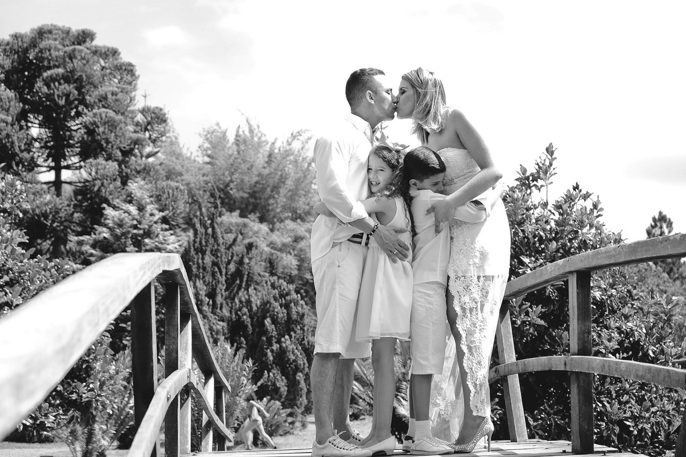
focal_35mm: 79
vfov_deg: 17.3
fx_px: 1505
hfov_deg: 25.7
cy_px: 228
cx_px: 343
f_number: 5
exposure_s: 1/500
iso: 320
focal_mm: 52.7
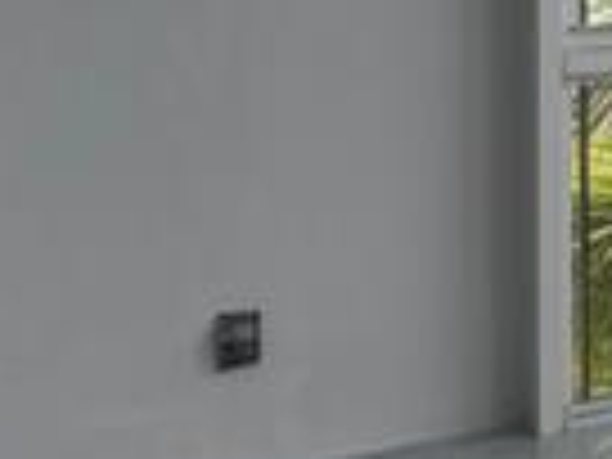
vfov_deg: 17.7
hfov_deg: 17.3
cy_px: -101
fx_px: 1397
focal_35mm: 79
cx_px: 1246
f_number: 11
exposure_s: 1/40
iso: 200
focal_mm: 14
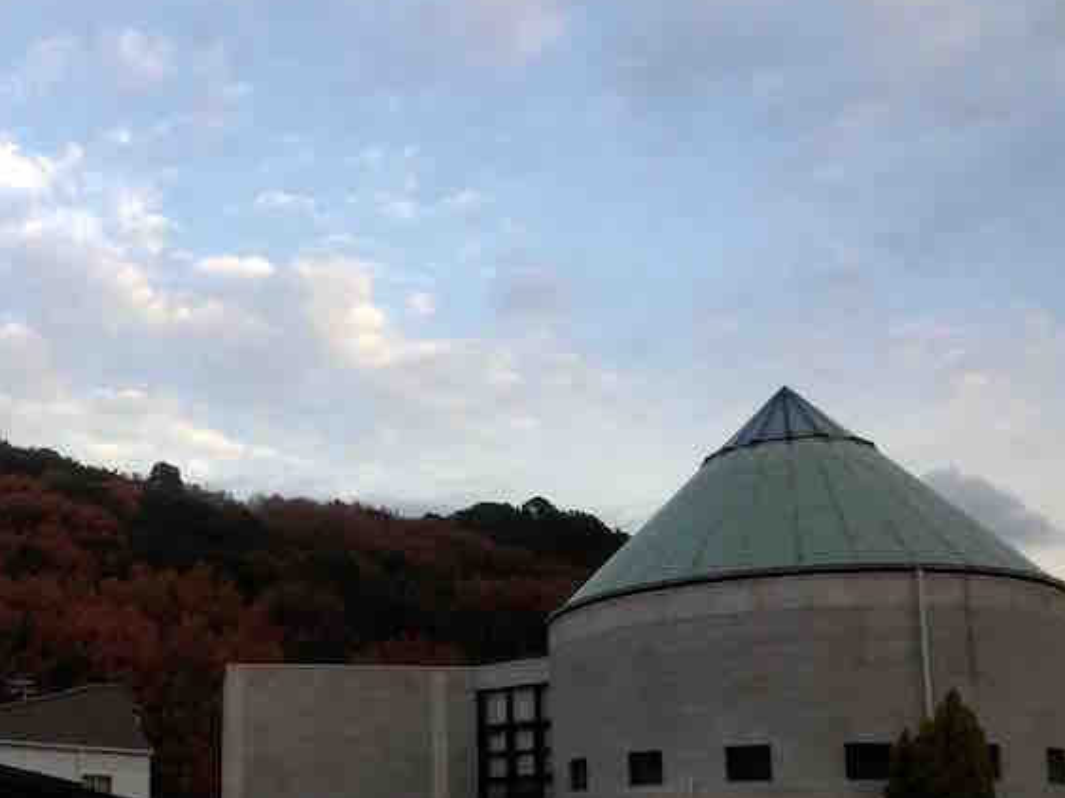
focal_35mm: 48
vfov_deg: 29.6
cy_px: 624
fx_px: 1476
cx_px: 276
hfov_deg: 38.7
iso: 50
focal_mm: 2.87
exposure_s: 1/100
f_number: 2.4
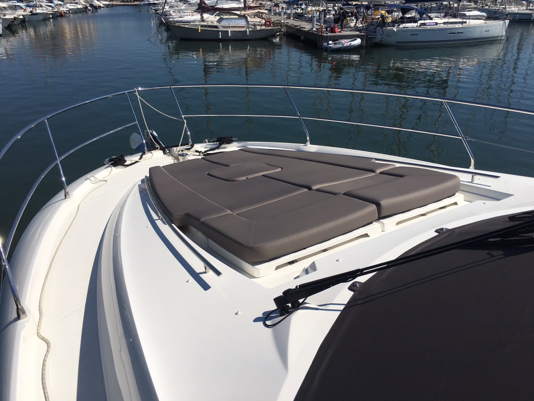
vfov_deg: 48.2
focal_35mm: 29
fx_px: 447
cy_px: 200
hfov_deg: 61.7
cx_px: 267
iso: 25
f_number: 2.2
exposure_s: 1/4525
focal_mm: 4.15
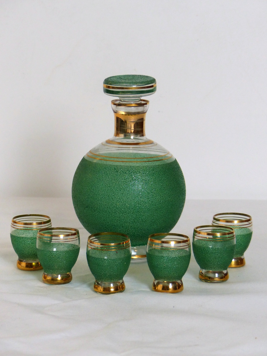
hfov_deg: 11.6
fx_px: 1316
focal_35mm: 128
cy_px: 178
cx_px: 134
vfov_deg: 15.4
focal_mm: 20.9
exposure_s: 1/60
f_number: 2.8
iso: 250
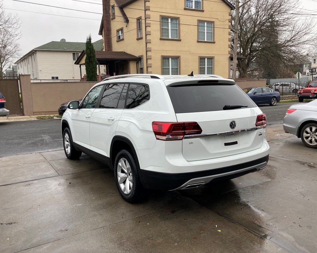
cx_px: 158
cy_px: 128
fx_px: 281
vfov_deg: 48.5
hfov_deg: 58.8
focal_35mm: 30
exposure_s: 1/247
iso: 20
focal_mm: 3.99
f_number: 1.8
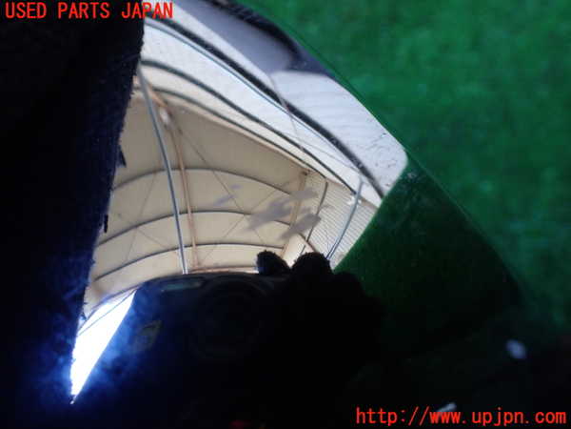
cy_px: 214
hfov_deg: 60.0
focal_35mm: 30
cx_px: 286
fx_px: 495
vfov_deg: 46.8
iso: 320
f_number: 2.3
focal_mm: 5.4
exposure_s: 1/125
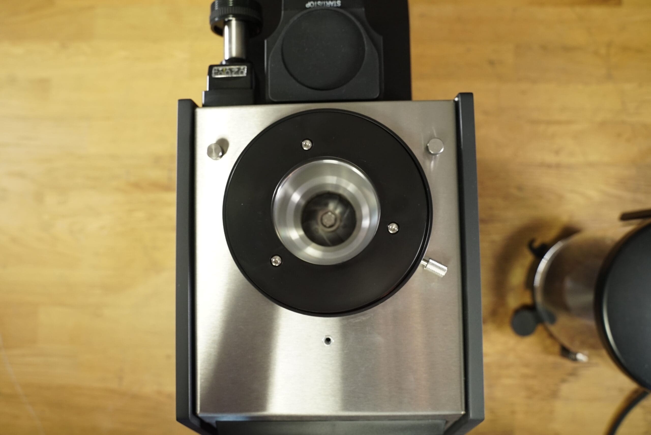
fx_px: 543
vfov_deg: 43.7
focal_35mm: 30
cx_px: 326
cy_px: 218
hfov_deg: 61.9
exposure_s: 1/125
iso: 1600
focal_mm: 30
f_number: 5.6
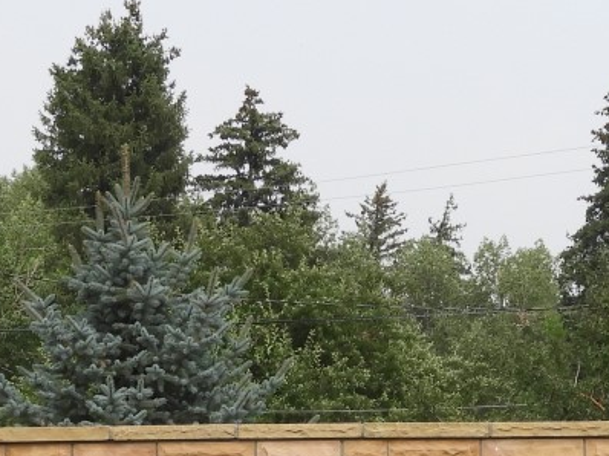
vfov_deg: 7.4
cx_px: 454
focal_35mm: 199
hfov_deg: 9.9
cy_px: 581
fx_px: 3499
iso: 100
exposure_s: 1/500
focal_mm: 9.9
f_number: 4
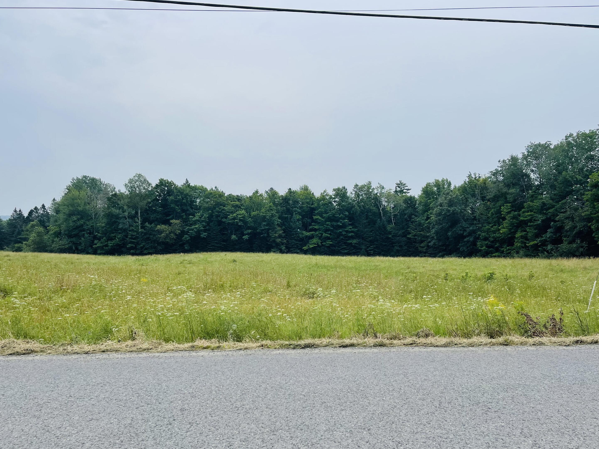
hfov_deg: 65.3
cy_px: 223
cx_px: 298
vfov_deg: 51.4
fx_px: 467
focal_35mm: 27
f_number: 1.6
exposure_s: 1/3003
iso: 32
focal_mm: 5.1
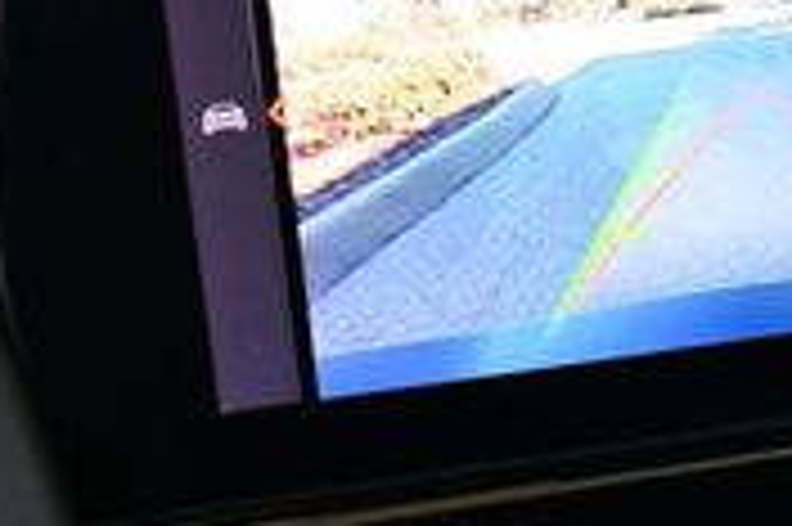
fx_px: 2879
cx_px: 1125
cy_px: 409
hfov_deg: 14.7
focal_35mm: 131
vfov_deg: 10.4
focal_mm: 18
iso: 800
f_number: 3.5
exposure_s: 1/200
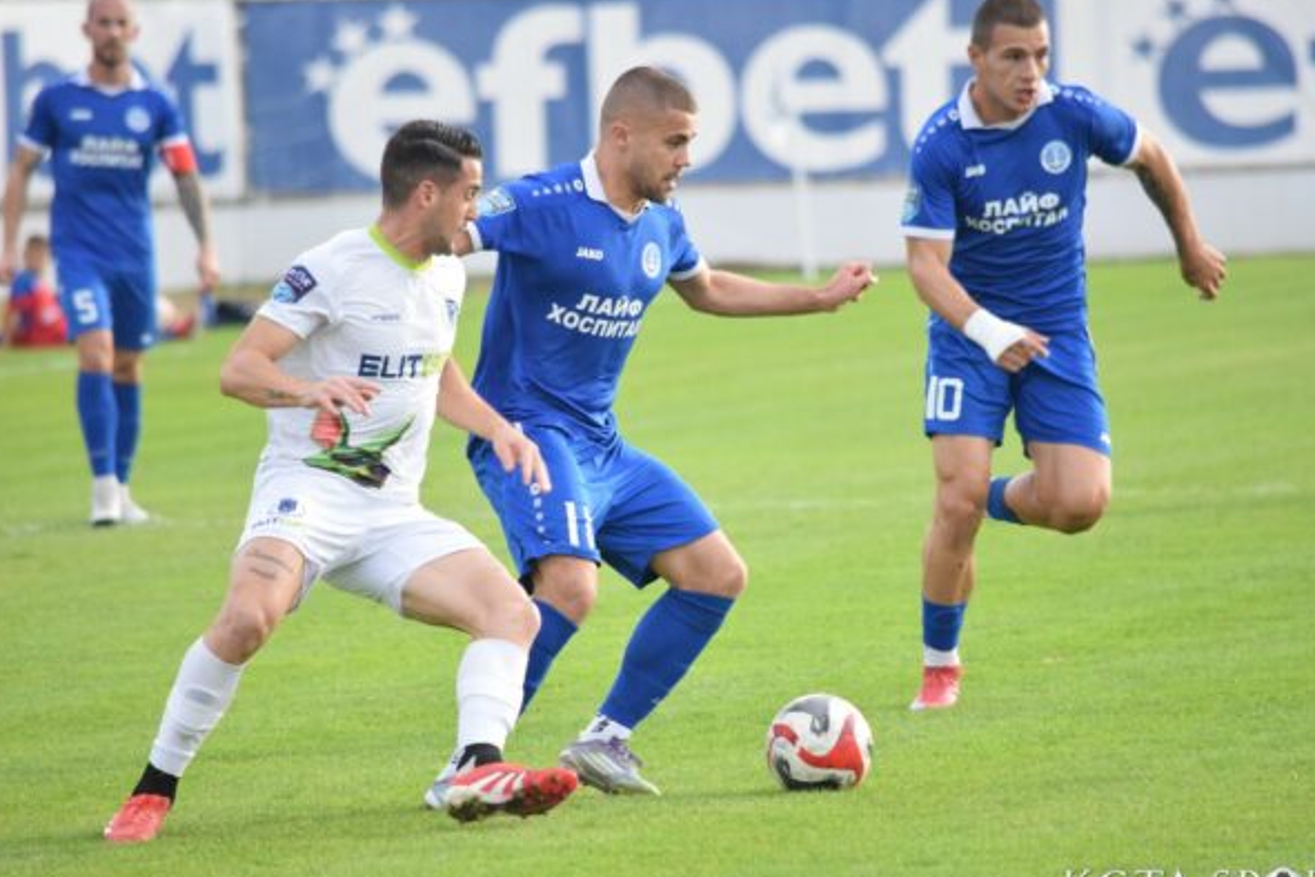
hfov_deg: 4.3
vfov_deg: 2.9
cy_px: 452
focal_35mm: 480
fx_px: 17532
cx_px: 672
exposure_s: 1/1000
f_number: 5.6
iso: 1600
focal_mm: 300
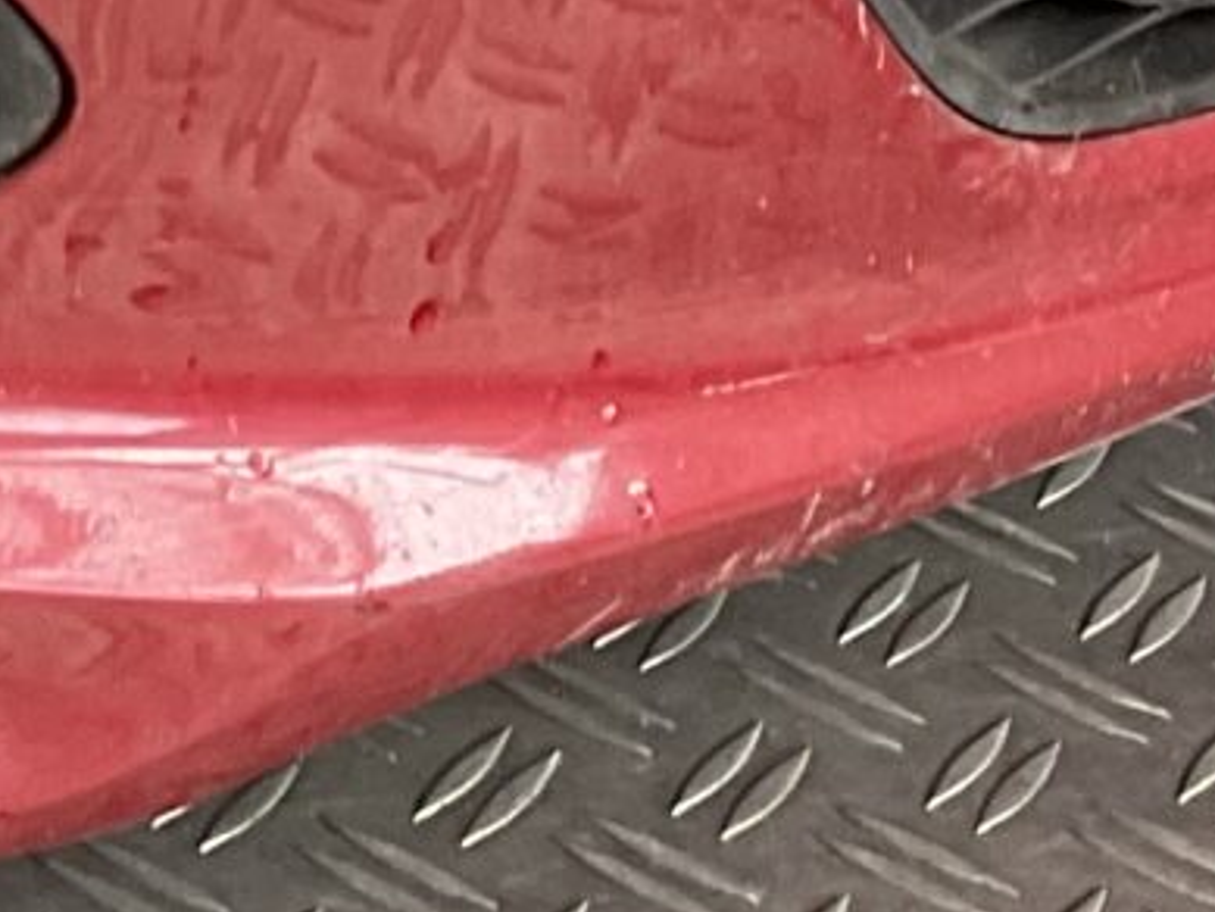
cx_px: -137
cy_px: -1156
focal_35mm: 191
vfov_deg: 7.4
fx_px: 6706
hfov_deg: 10.2
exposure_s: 1/50
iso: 80
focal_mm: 3
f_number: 1.8
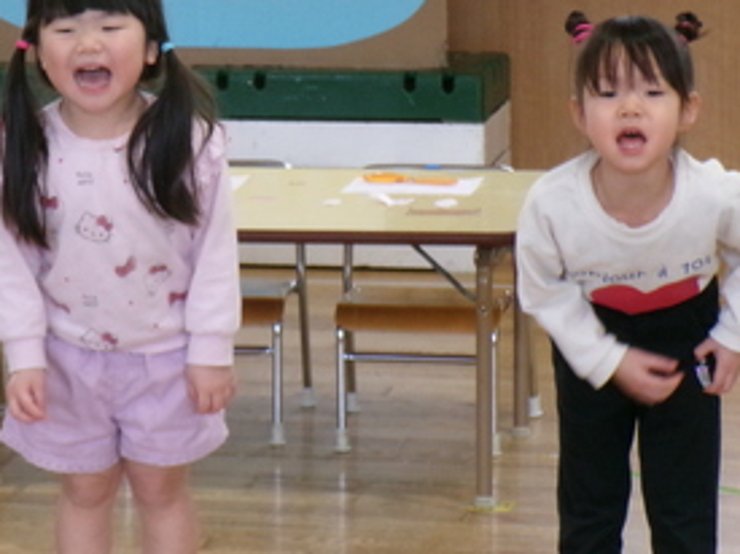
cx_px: 178
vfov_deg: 7.1
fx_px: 4466
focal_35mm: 209
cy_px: 216
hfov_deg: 9.5
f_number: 6.2
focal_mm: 20.6
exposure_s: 1/38
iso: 400
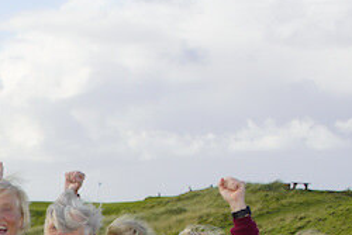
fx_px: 1644
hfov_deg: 11.9
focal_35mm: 168
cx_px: -92
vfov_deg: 8.0
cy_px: 352
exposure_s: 1/125
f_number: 9
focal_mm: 35
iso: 100
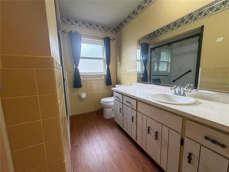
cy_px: 86
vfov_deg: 85.7
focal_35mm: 14
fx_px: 93
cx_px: 114
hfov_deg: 102.1
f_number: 2.2
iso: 500
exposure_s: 1/60
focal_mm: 2.22
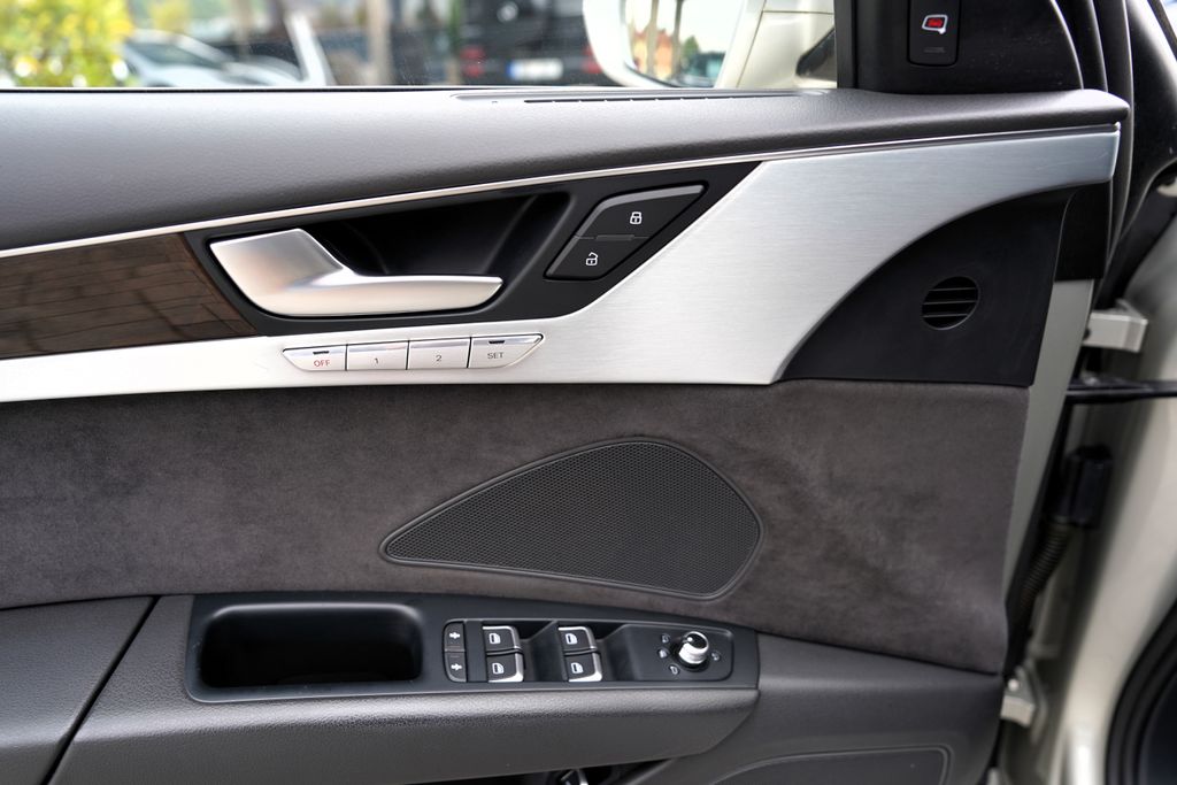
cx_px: 588
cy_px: 392
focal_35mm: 24
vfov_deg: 53.1
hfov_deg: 73.7
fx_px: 785
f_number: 3.5
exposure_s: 1/50
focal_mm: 24
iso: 100
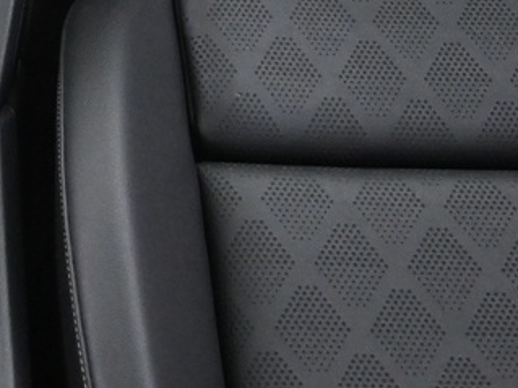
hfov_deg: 15.2
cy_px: -250
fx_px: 1861
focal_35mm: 124
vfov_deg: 11.3
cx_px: -132
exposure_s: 1/25
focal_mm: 17
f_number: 3.5
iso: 2500
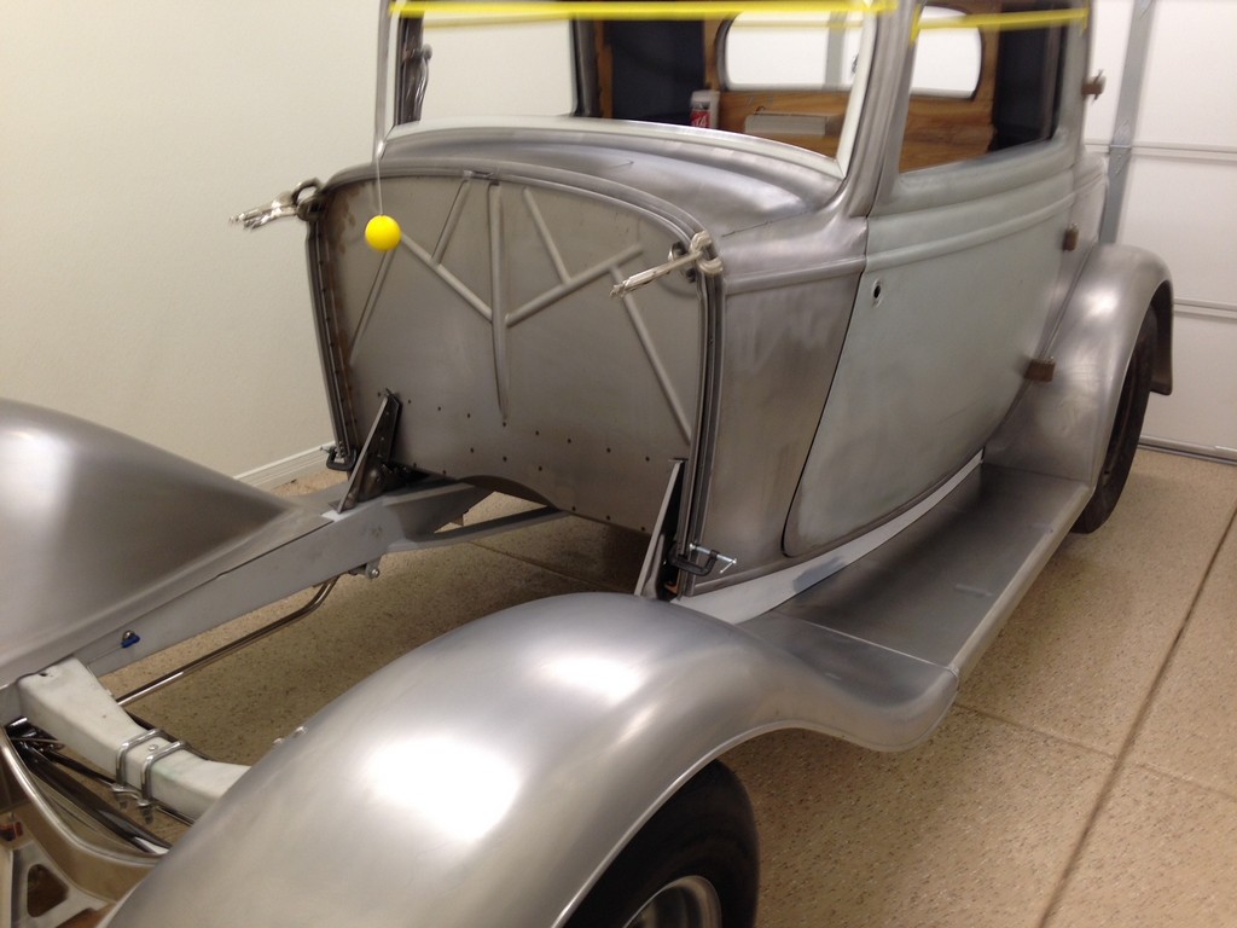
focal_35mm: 33
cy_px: 464
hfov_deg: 55.4
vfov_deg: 42.9
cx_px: 618
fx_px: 1179
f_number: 2.4
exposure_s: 1/20
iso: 50
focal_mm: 4.12
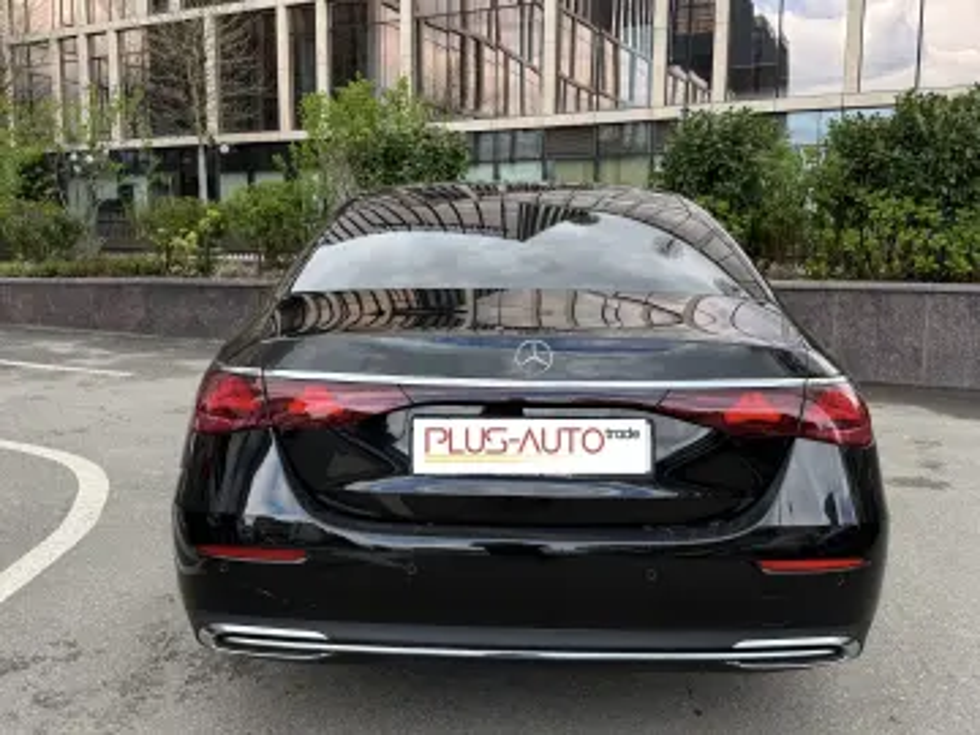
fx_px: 679
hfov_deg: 71.6
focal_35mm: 24
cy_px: 368
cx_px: 490
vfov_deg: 56.8
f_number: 1.78
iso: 80
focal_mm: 6.76
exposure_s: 1/695
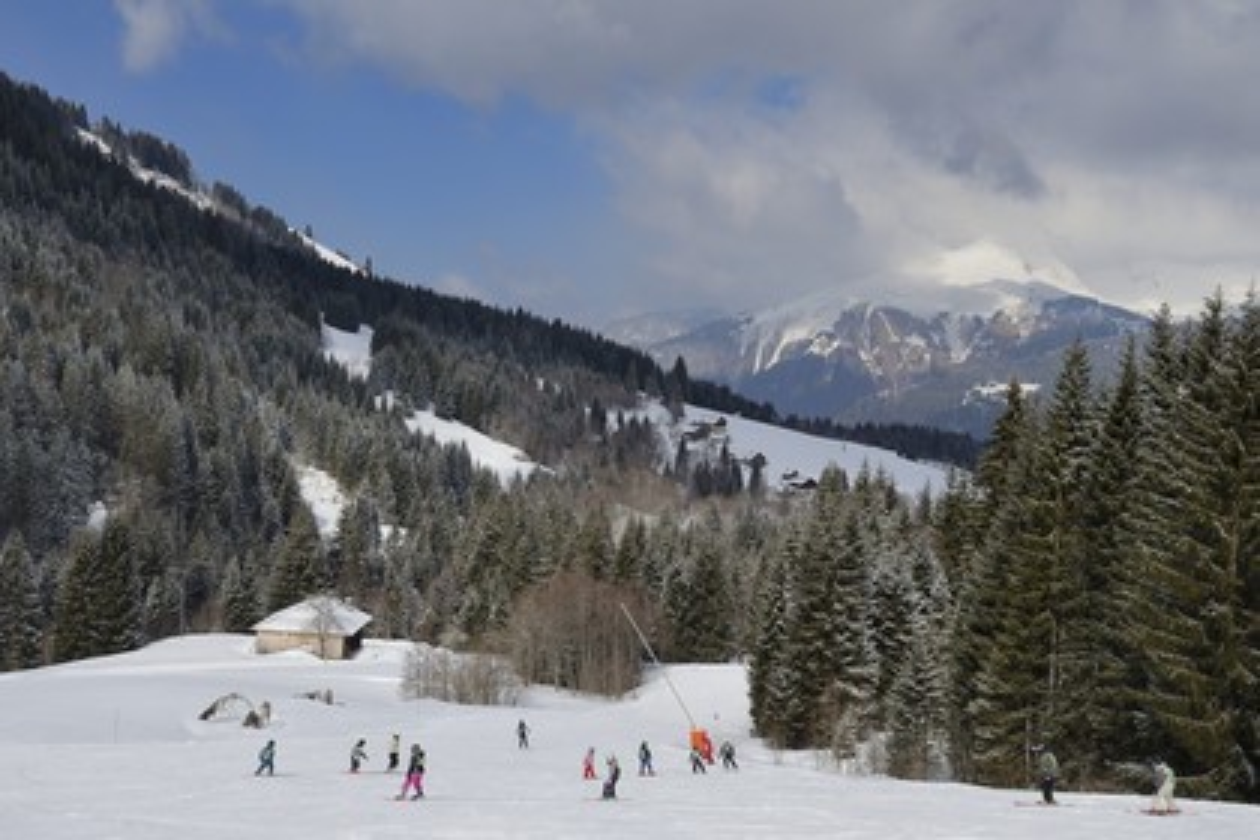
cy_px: 420
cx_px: 630
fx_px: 1330
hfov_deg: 50.7
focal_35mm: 38
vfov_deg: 35.1
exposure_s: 1/800
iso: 400
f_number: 13
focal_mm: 38
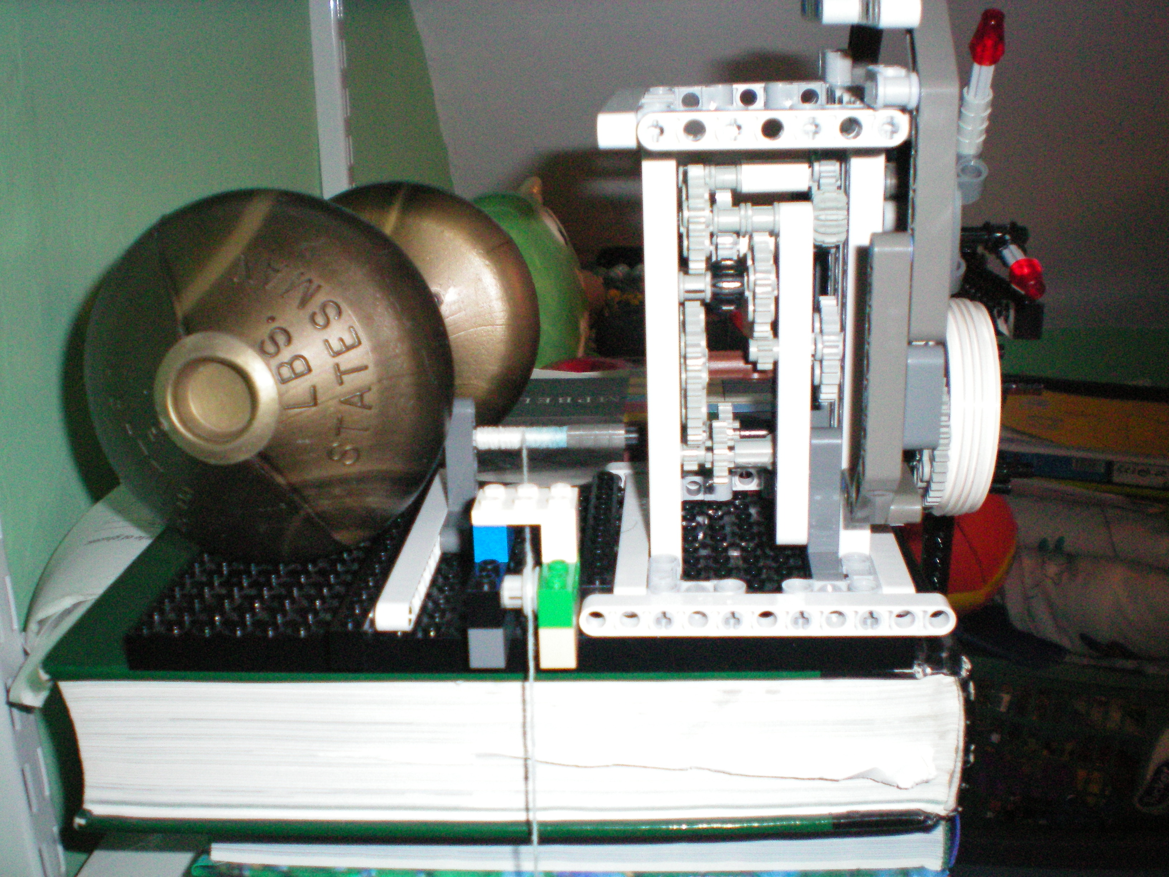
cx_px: 584
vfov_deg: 37.7
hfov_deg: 49.0
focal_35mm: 38
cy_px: 438
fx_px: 1283
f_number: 3.1
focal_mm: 6.3
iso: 400
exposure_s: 1/60
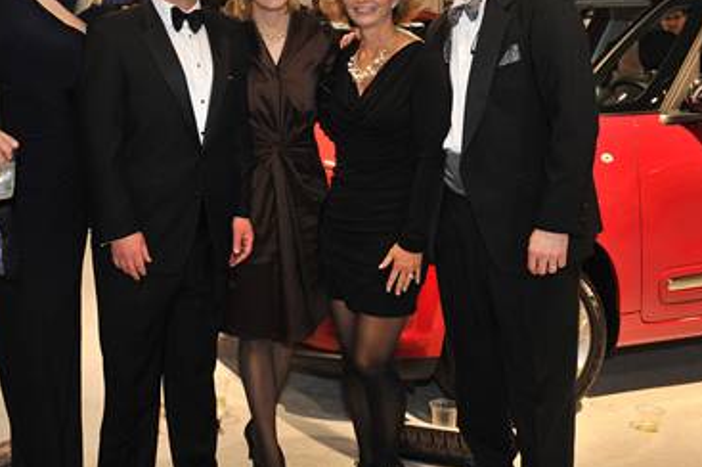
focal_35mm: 54
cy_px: 124
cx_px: 201
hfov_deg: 36.3
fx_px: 1052
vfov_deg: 24.8
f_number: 9
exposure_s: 1/60
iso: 1250
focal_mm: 36
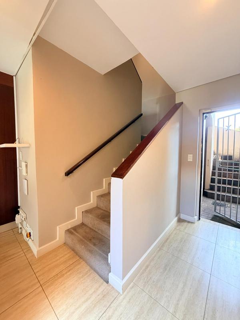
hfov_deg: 85.7
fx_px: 129
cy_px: 160
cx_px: 120
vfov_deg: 102.1
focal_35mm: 14
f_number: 2.2
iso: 320
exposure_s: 1/100
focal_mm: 2.22
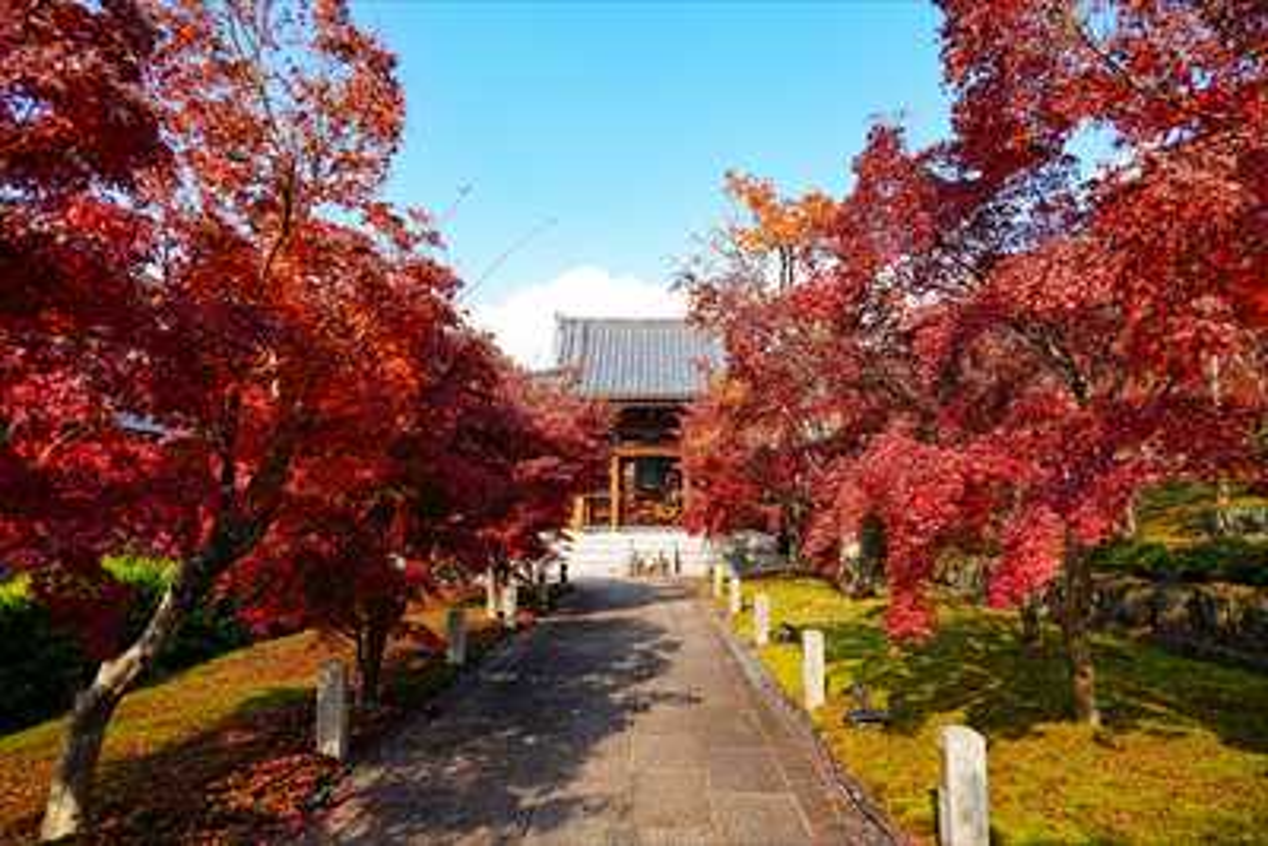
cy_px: 423
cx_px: 634
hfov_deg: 73.7
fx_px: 846
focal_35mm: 24
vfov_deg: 53.2
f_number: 7.1
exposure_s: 1/125
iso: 100
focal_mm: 24
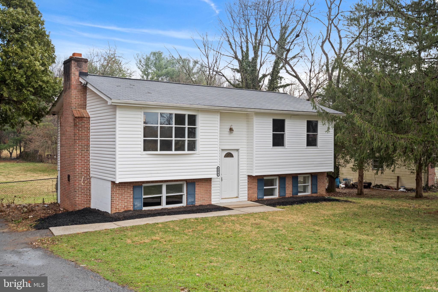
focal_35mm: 35
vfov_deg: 37.8
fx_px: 426
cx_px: 219
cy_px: 146
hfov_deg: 54.4
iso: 320
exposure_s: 1/60
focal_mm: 35
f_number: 8
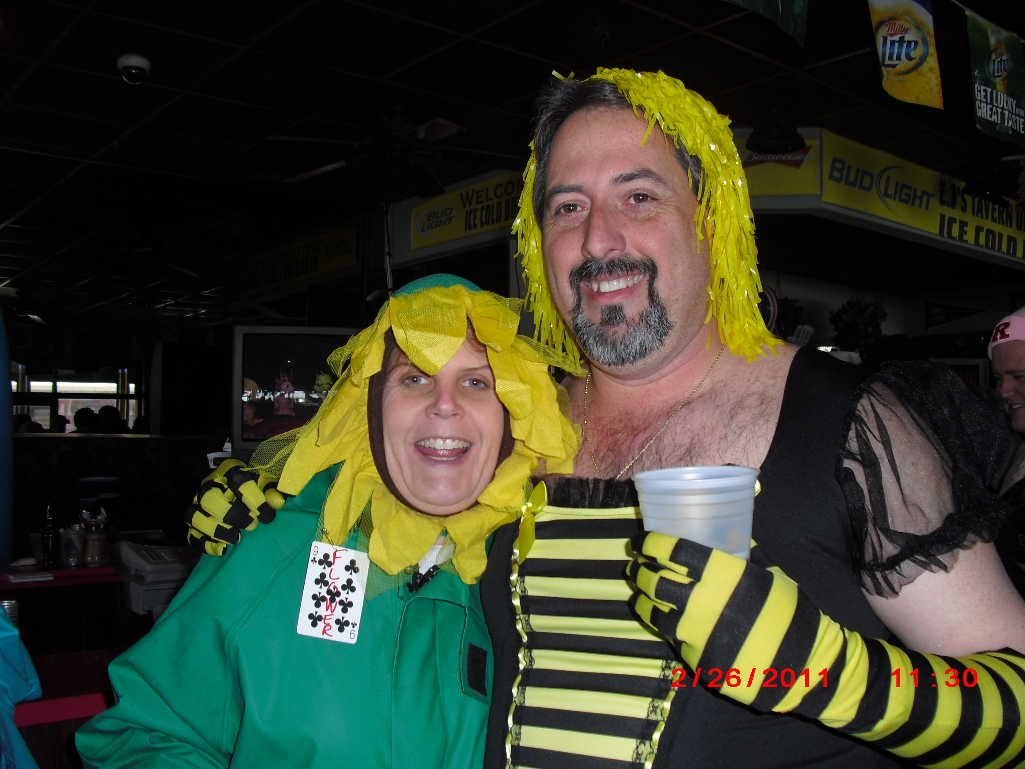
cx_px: 512
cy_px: 384
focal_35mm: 36
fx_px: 1066
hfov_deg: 51.4
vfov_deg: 39.7
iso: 100
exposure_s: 1/60
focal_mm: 6.3
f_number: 3.1
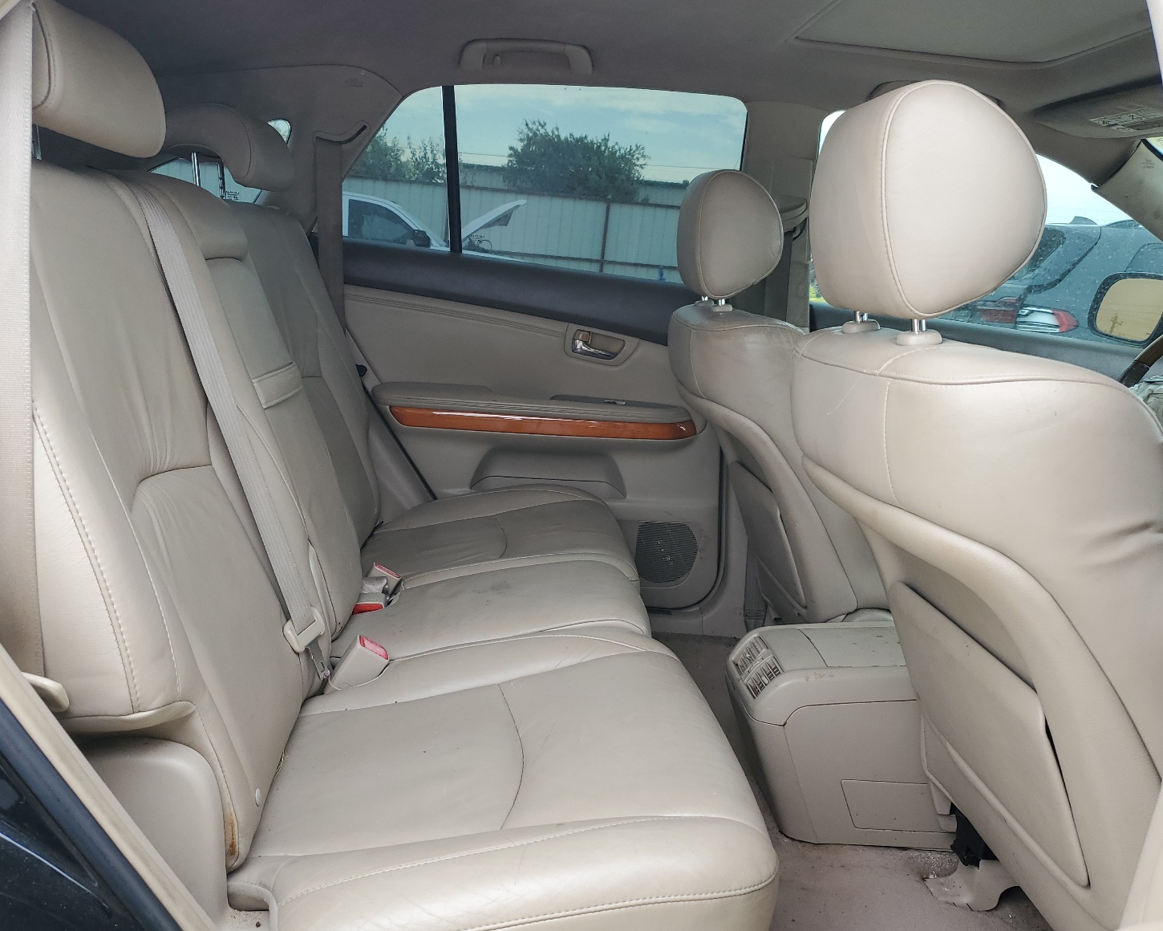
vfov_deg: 51.5
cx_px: 573
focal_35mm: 28
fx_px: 964
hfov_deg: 62.2
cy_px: 481
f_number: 1.5
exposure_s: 1/167
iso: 50
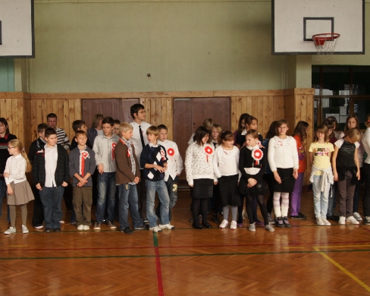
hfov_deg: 41.0
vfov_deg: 33.4
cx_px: 150
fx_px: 493
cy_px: 148
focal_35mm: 45
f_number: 9
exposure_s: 1/160
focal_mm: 26
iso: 200
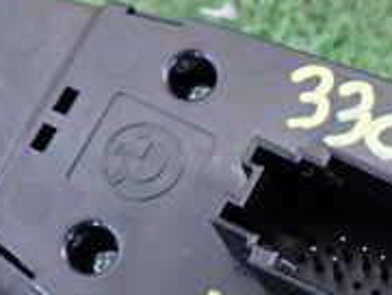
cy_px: 332
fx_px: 941
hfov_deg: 22.6
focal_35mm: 83
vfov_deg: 17.2
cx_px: 394
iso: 320
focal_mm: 4.5
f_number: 2
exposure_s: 1/30
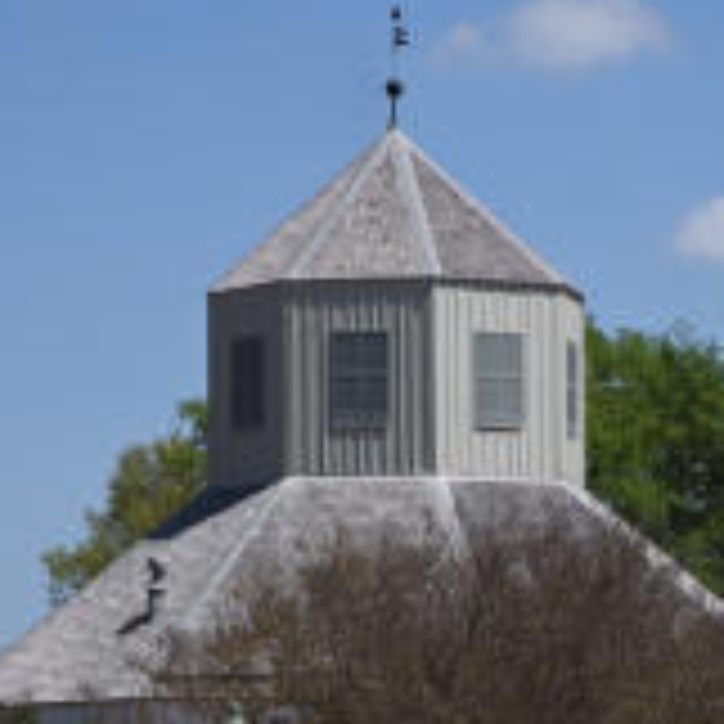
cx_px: 654
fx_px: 6105
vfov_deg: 6.8
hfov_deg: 6.8
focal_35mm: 258
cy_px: 463
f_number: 9
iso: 200
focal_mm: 60
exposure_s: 1/500
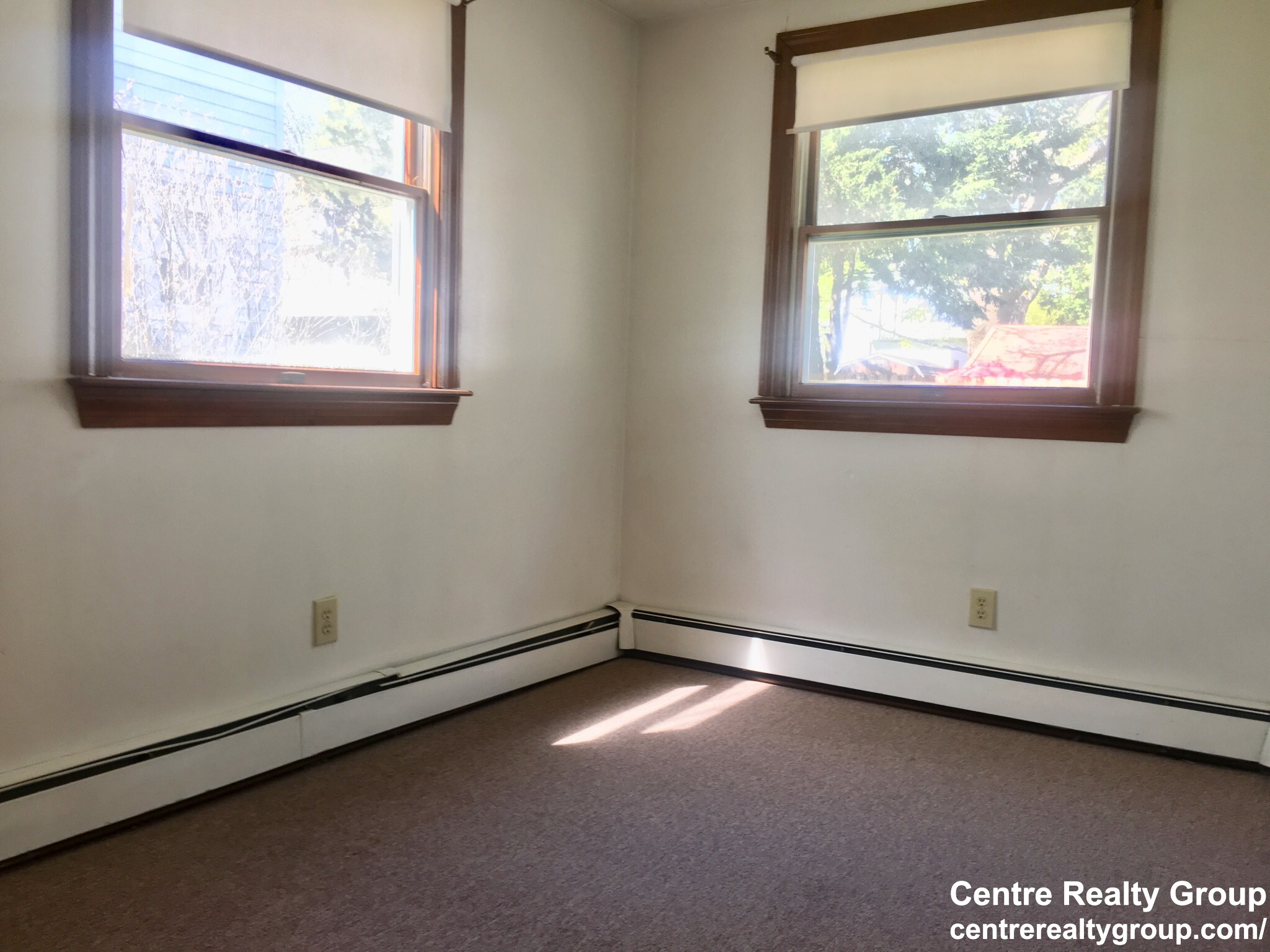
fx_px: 1064
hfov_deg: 61.7
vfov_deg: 48.2
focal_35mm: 29
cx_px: 635
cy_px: 476
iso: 32
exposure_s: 1/30
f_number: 2.2
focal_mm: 4.15
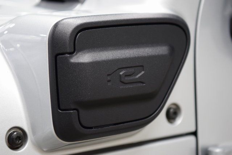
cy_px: 78
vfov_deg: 13.0
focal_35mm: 105
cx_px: 116
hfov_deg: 19.5
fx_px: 677
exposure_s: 1/125
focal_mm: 70
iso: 1600
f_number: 2.8
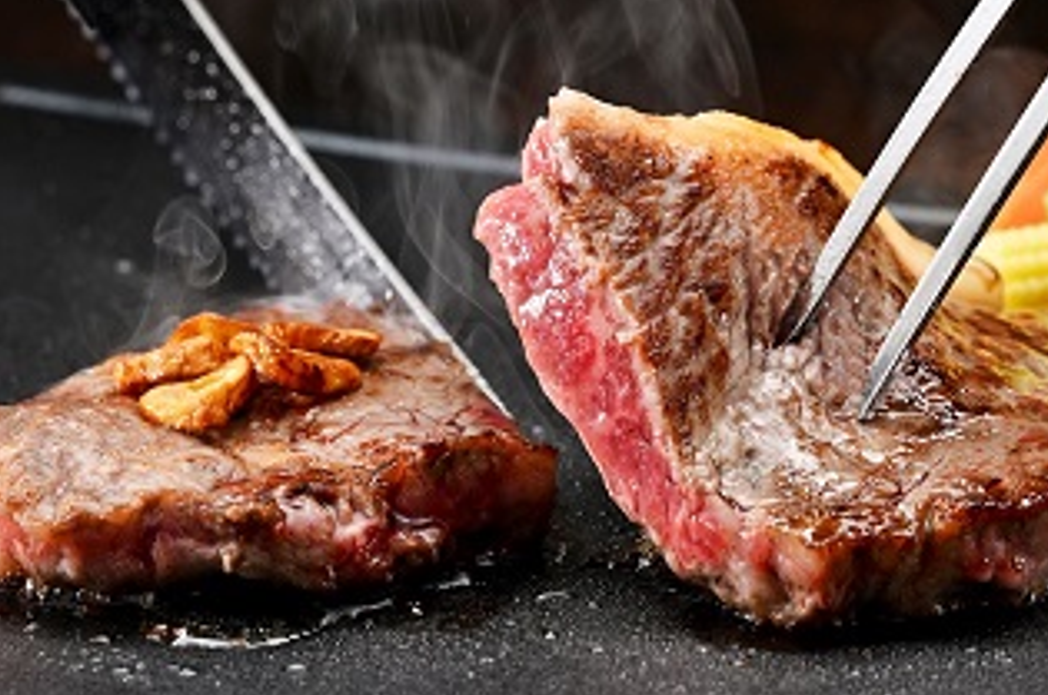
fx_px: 4360
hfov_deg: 13.7
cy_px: 261
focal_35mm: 150
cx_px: 622
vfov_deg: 9.1
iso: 64
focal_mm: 105
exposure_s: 1/125
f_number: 11
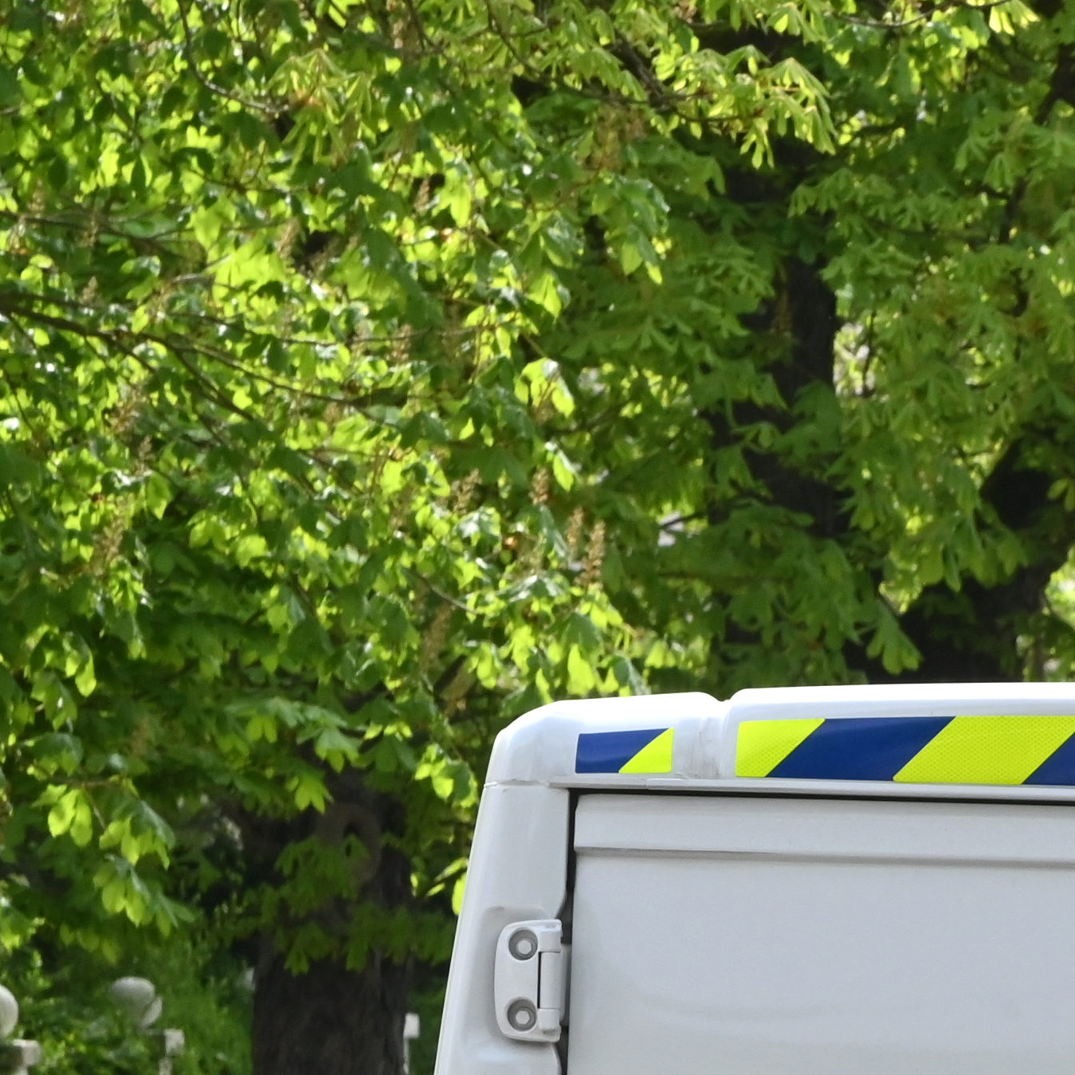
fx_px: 20062
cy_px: 1544
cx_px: 2028
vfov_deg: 3.1
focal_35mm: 571
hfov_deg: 3.1
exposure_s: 1/400
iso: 1000
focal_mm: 150
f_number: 14
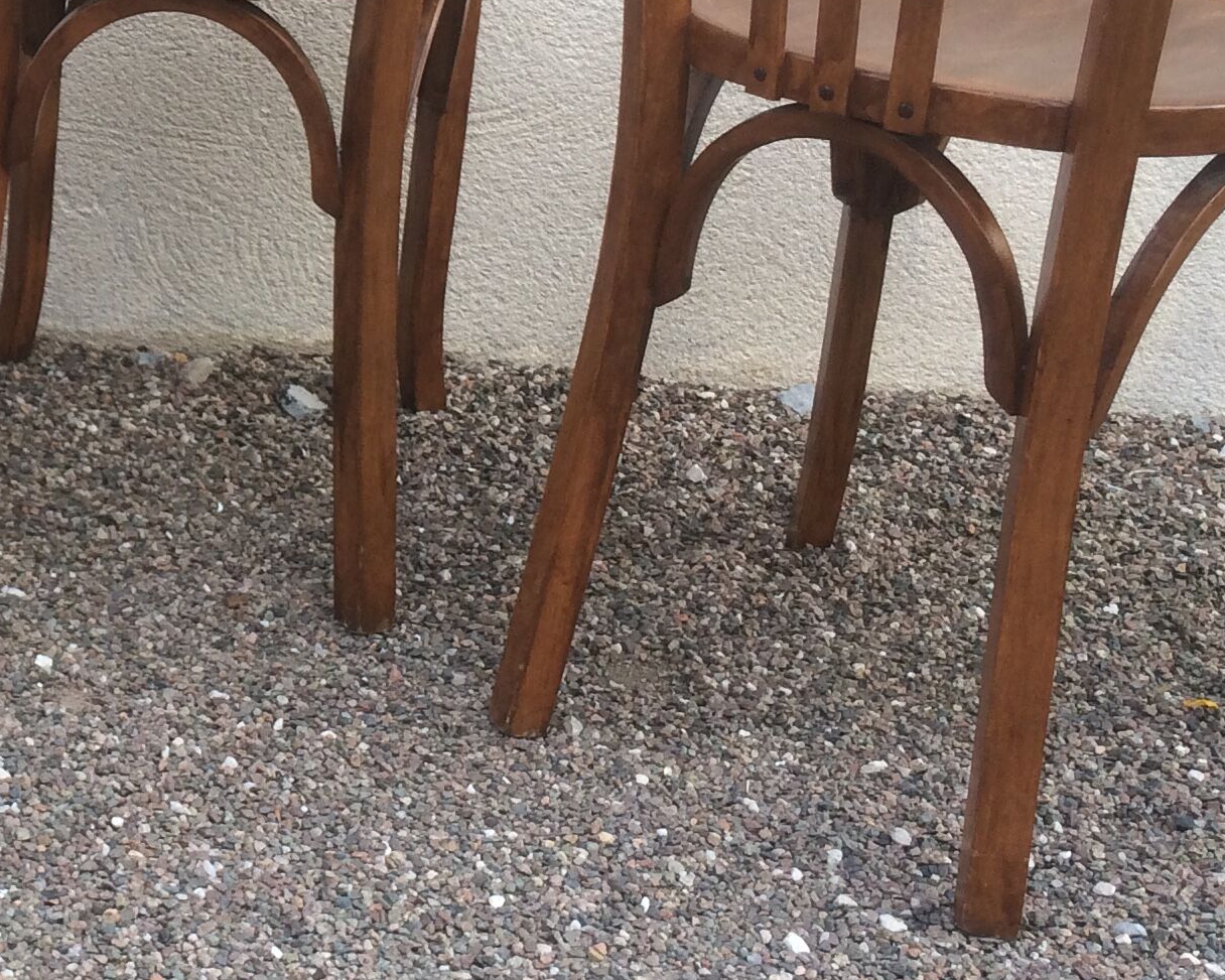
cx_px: -159
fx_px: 2756
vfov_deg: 19.7
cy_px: 58
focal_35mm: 76
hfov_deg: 23.4
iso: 32
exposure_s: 1/197
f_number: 2.2
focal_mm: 4.15
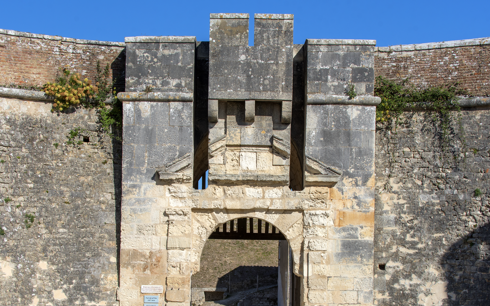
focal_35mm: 90
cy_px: 206
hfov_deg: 23.0
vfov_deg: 14.5
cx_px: 241
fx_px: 1202
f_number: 9
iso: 160
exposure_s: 1/640
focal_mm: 70
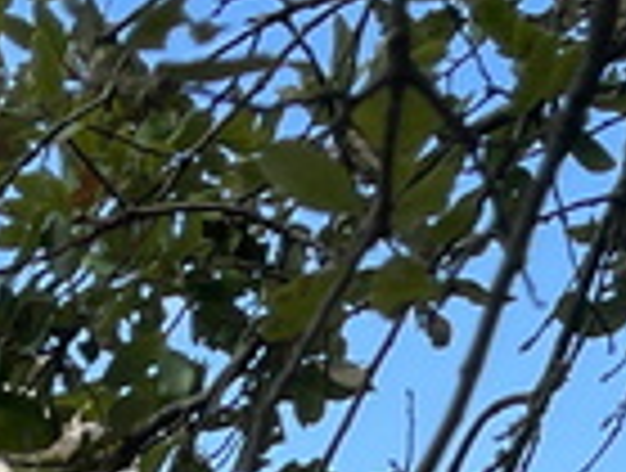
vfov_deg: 7.2
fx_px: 3409
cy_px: 1353
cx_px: 509
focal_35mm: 188
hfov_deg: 10.5
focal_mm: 5.1
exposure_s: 1/1534
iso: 50
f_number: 1.6
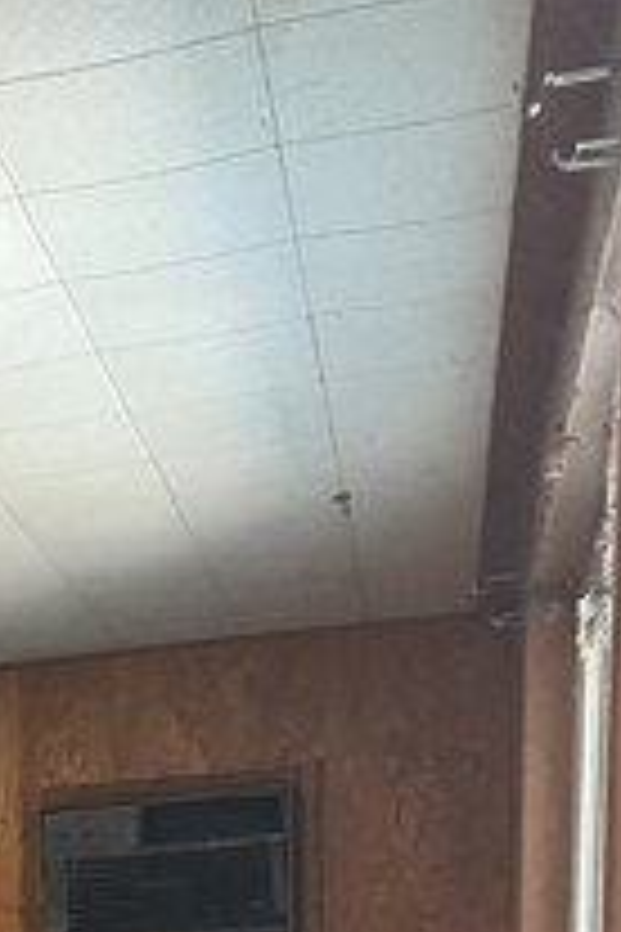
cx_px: -266
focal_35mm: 77
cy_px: 1364
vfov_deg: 22.2
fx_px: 1992
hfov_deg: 16.4
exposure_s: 1/60
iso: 400
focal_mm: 6.76
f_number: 1.78
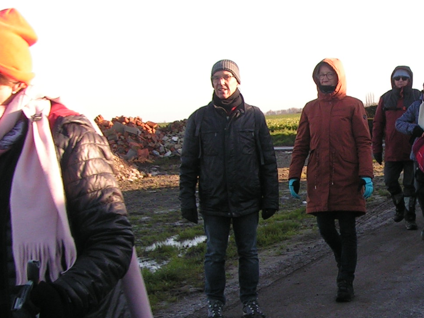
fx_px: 992
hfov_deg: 23.6
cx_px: 358
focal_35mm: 81
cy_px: 218
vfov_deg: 18.2
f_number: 5.6
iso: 50
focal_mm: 5.8
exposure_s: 1/100
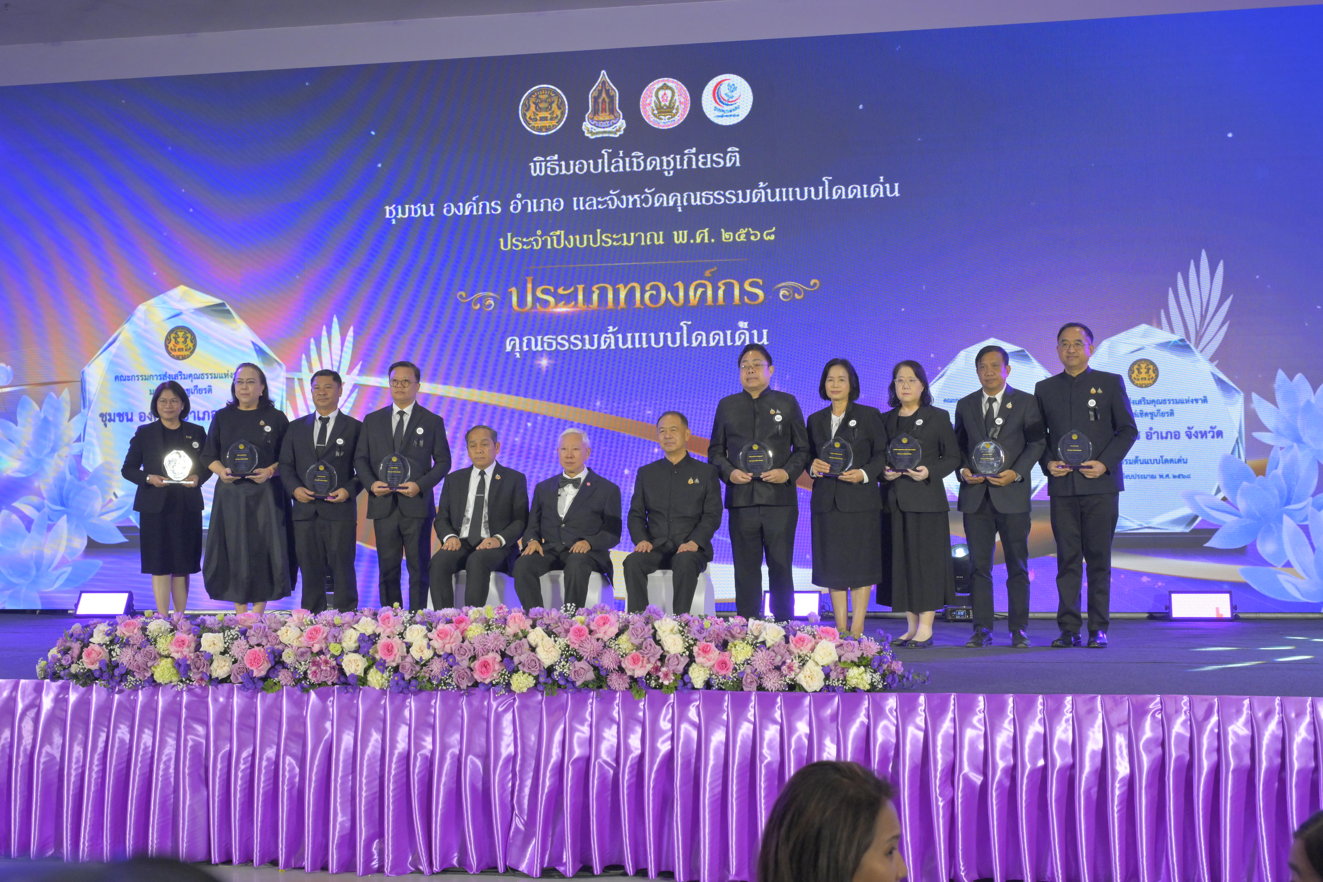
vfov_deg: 28.6
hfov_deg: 41.9
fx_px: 1727
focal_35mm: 47
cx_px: 662
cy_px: 441
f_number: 8
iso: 3200
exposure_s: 1/250
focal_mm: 47
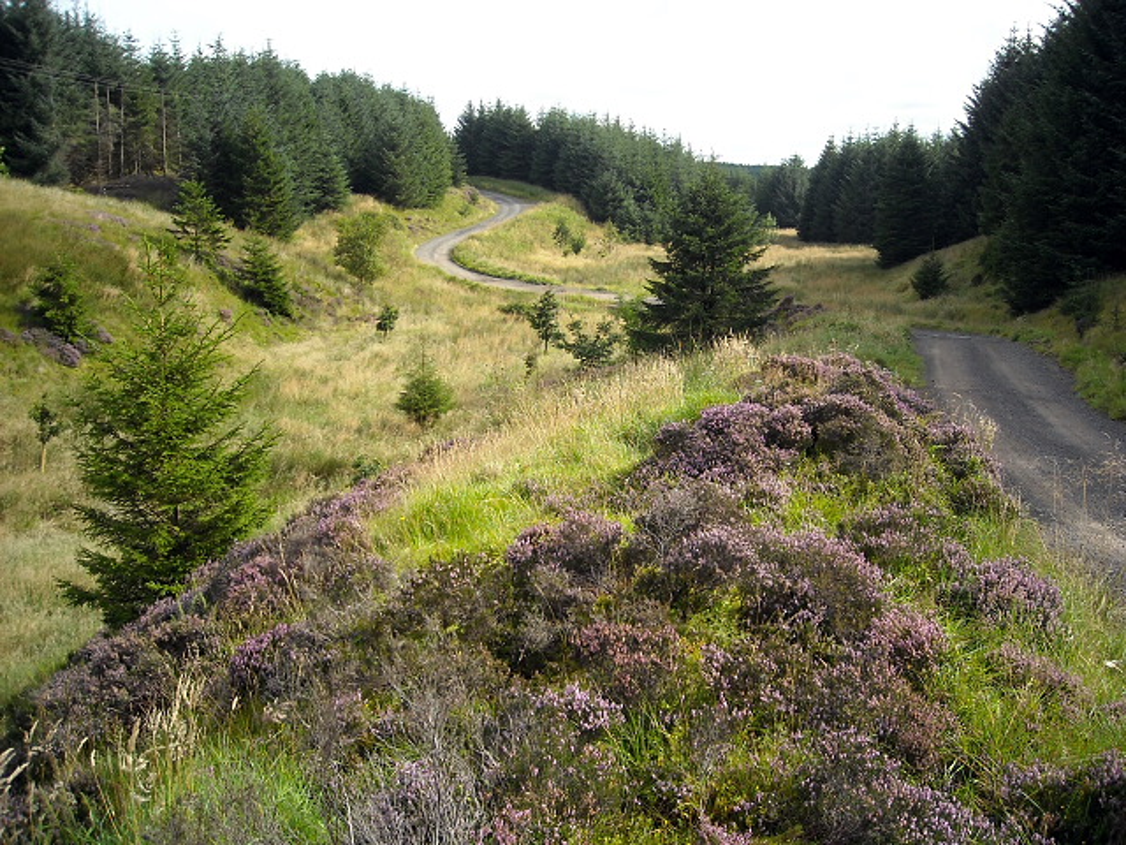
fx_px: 1138
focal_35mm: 35
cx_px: 563
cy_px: 422
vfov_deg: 40.7
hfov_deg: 52.6
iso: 64
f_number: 2.8
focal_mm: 5.7
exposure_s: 1/419
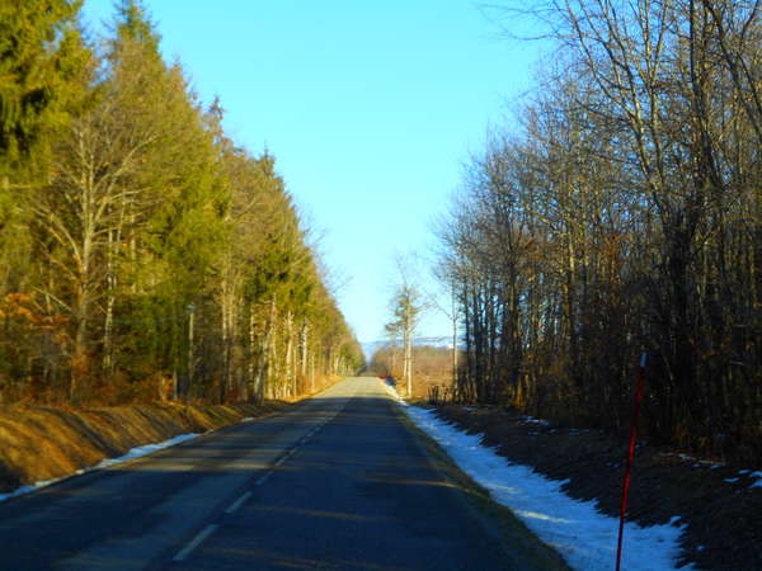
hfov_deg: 29.0
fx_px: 1475
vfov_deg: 21.9
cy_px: 286
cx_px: 381
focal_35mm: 67
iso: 80
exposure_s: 1/160
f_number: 5.3
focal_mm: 12
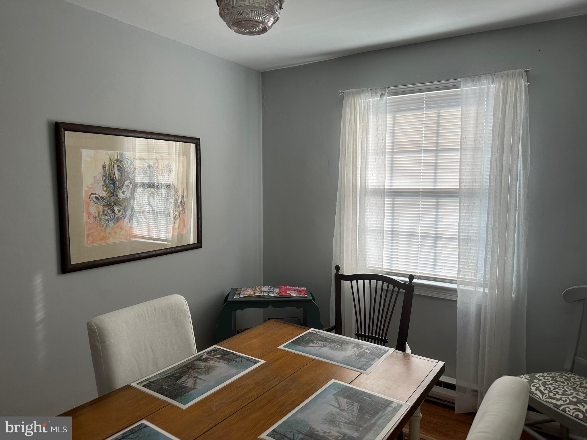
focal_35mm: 24
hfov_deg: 71.6
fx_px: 407
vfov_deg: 56.8
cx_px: 294
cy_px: 220
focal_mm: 6.86
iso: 64
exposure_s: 1/121
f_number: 1.78
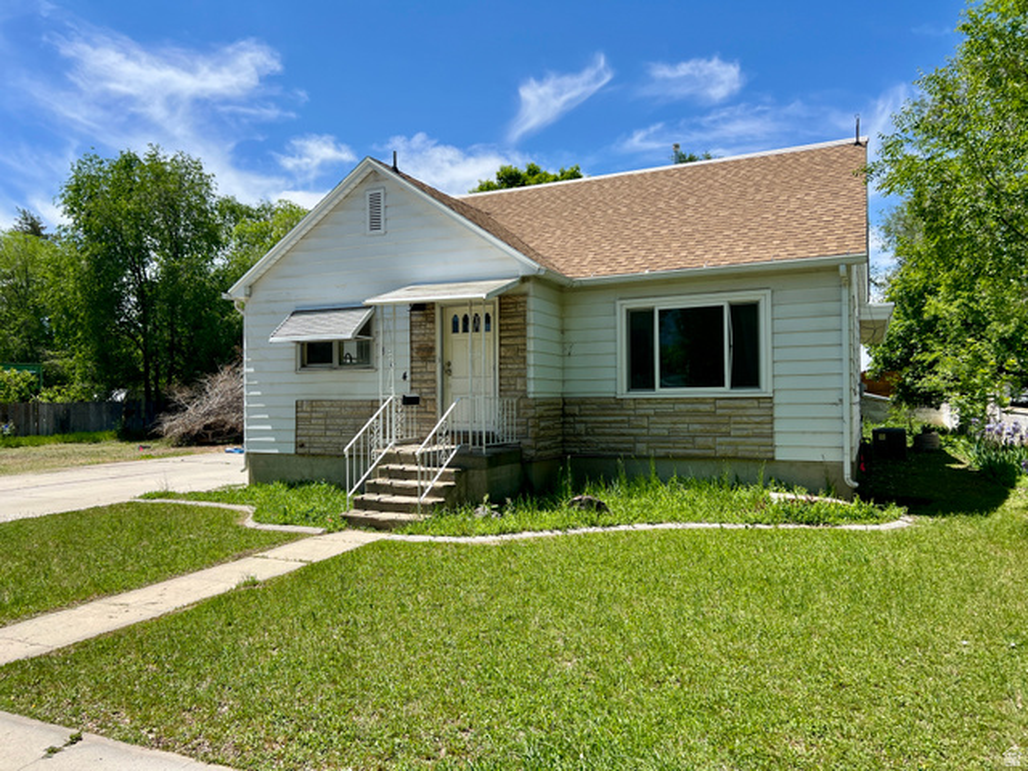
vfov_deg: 53.1
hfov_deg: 67.3
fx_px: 772
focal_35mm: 26
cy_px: 386
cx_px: 514
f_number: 1.5
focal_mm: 5.7
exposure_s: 1/3704
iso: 50
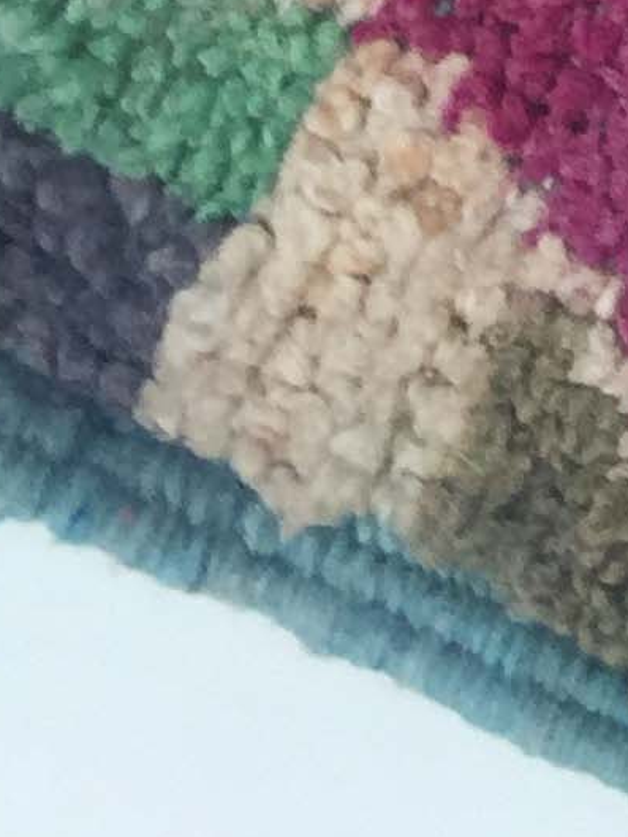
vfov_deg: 9.8
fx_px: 4328
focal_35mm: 179
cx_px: 1916
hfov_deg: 7.3
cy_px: -1169
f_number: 2.2
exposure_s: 1/50
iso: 40
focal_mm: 4.15
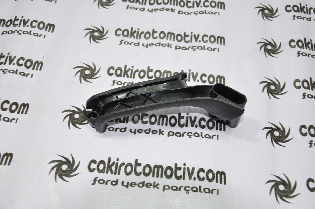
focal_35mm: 48
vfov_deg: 28.0
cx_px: 158
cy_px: 104
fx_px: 420
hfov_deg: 41.2
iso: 200
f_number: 4.5
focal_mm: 32
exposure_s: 1/40
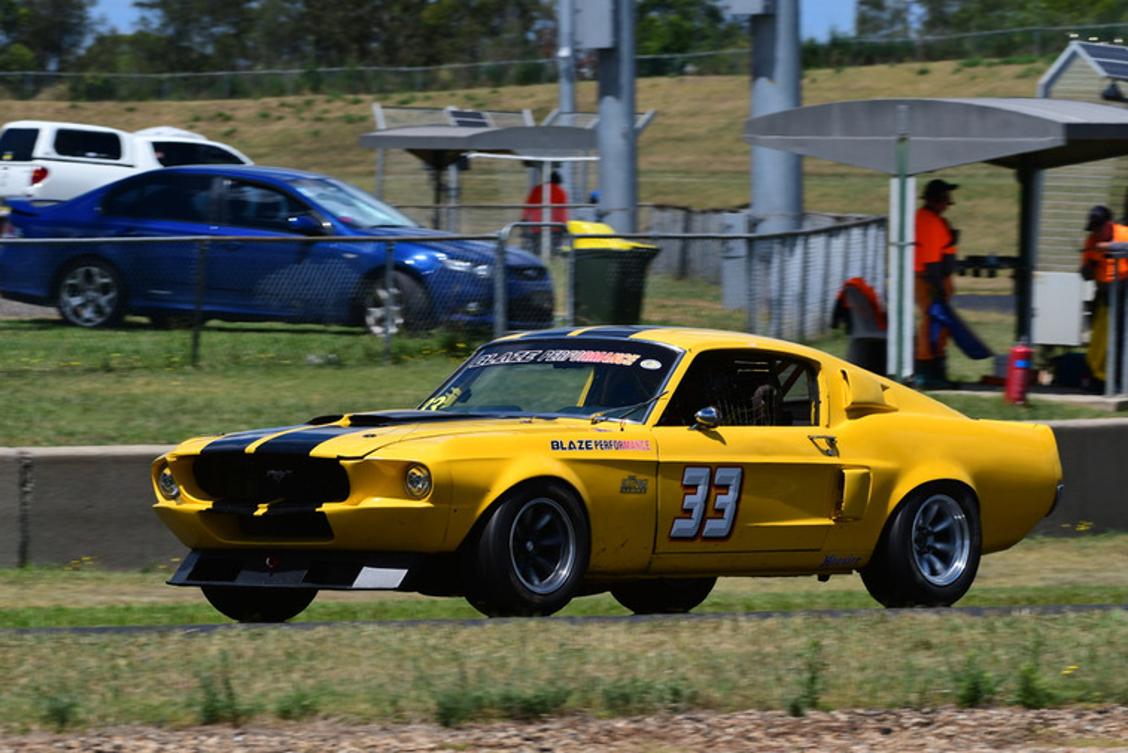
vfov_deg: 4.3
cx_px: 536
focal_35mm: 317
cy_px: 367
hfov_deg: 6.5
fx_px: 9934
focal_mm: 200
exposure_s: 1/640
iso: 200
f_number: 10
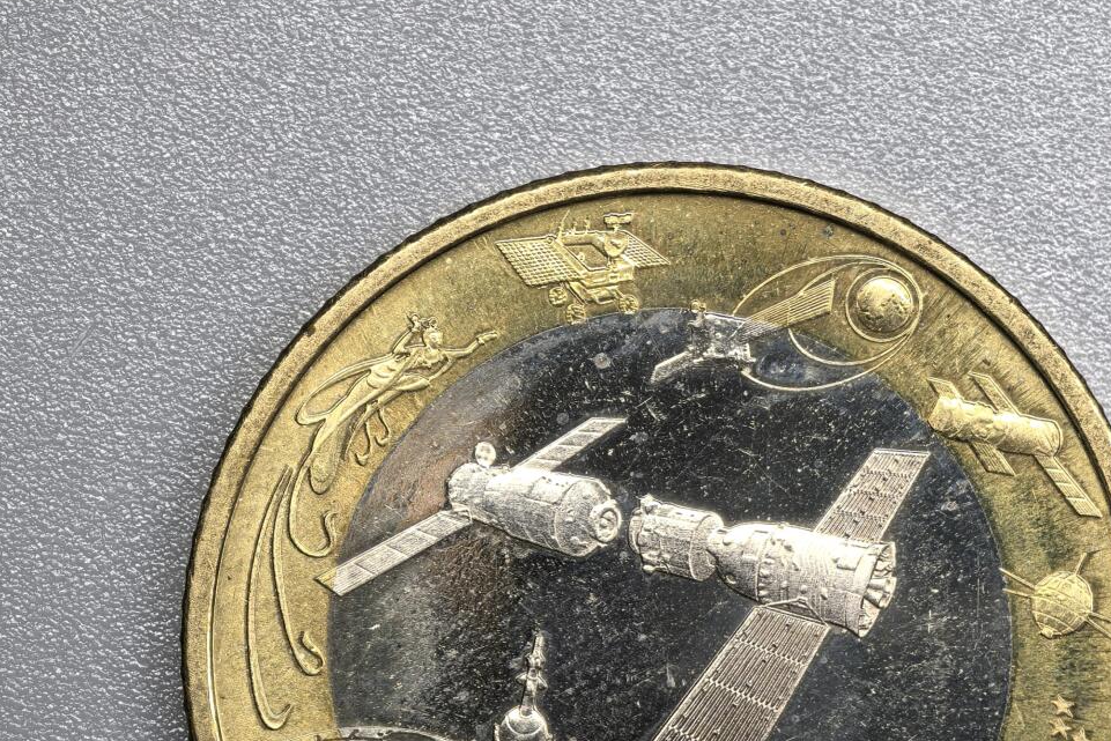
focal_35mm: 185
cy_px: 525
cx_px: 682
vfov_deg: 7.4
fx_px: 5710
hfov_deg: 11.1
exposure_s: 1/100
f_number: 3
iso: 100
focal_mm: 14.6
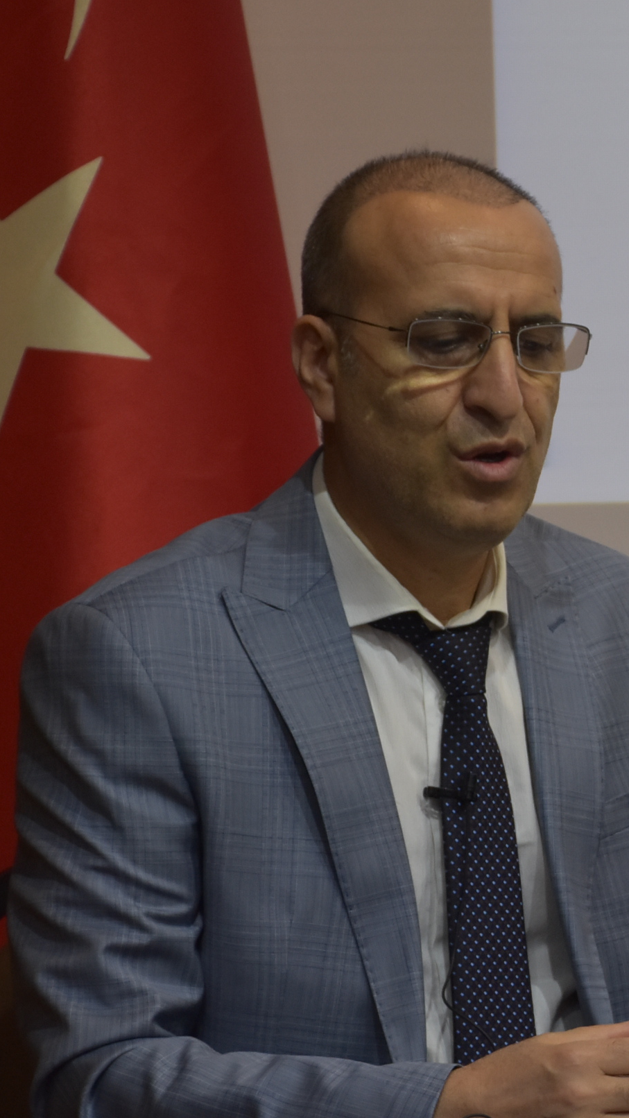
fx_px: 9516
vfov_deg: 6.7
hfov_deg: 3.8
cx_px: 854
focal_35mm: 321
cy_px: 646
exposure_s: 1/60
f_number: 5.6
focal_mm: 110
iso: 800
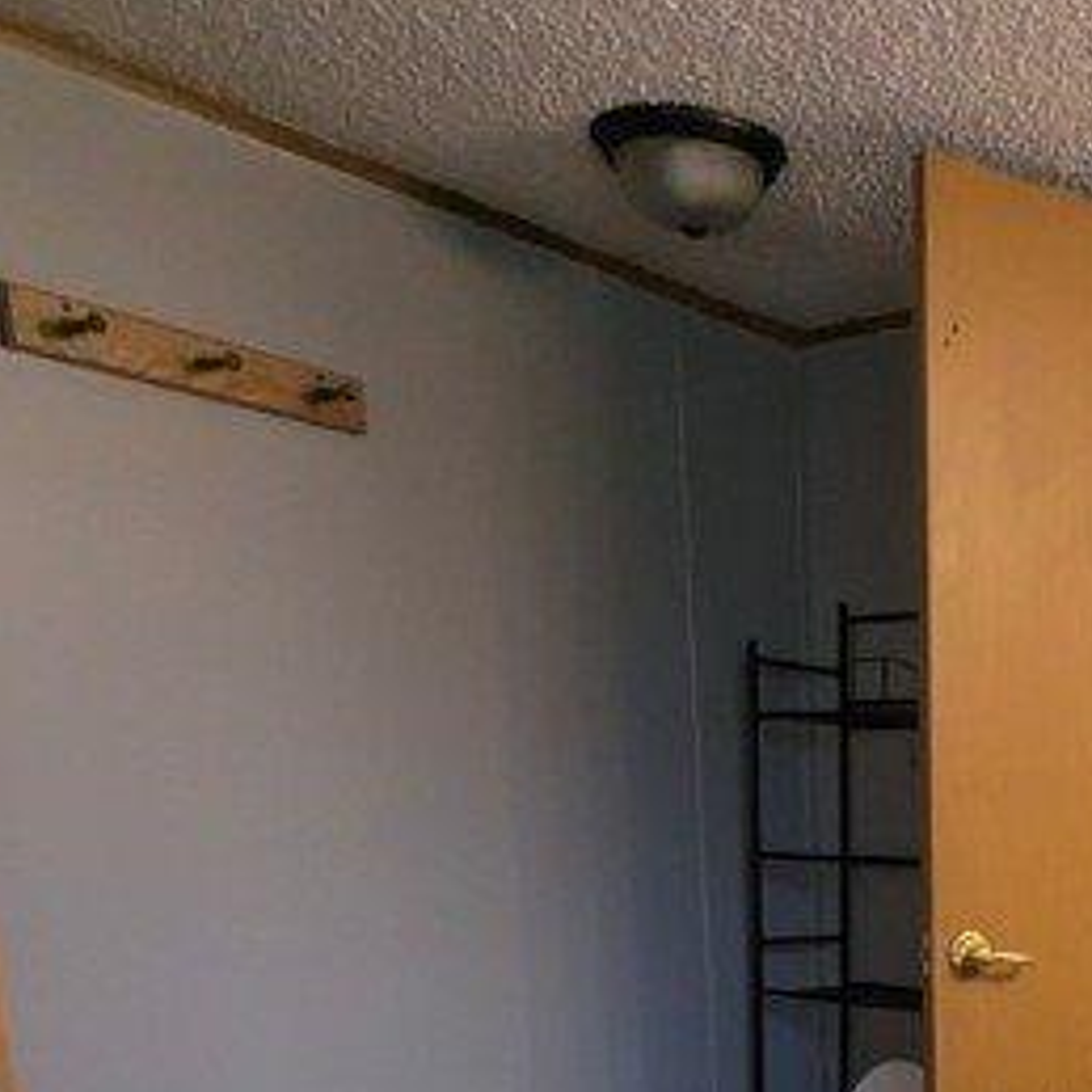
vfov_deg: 33.8
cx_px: 1147
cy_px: 1248
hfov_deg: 35.3
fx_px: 1499
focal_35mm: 42
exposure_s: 1/60
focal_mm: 2.35
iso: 70
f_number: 2.2
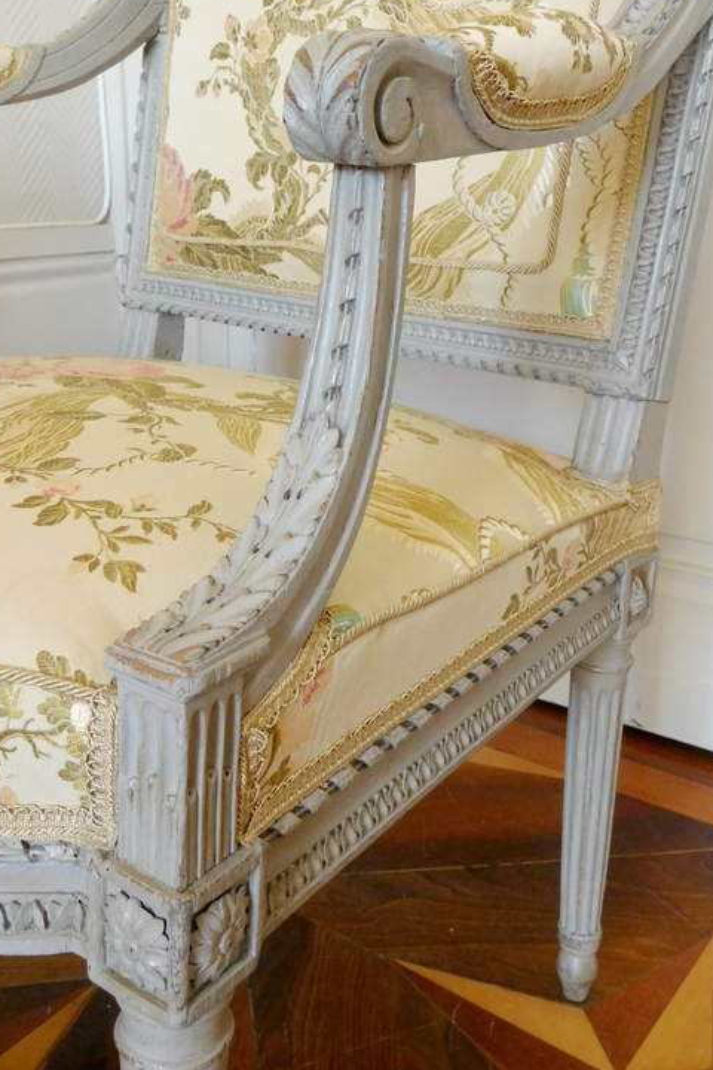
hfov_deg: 35.8
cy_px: 479
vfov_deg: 51.8
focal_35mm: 37
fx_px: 1099
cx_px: 288
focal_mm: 5.7
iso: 320
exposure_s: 1/30
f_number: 3.6
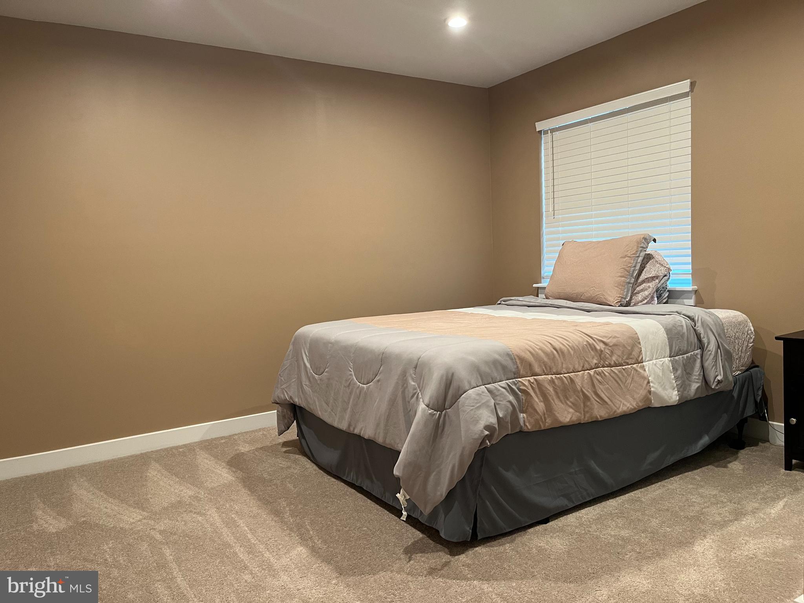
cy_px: 302
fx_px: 604
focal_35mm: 26
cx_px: 402
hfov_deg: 67.3
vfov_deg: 53.1
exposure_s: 1/60
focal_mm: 5.1
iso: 160
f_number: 1.6
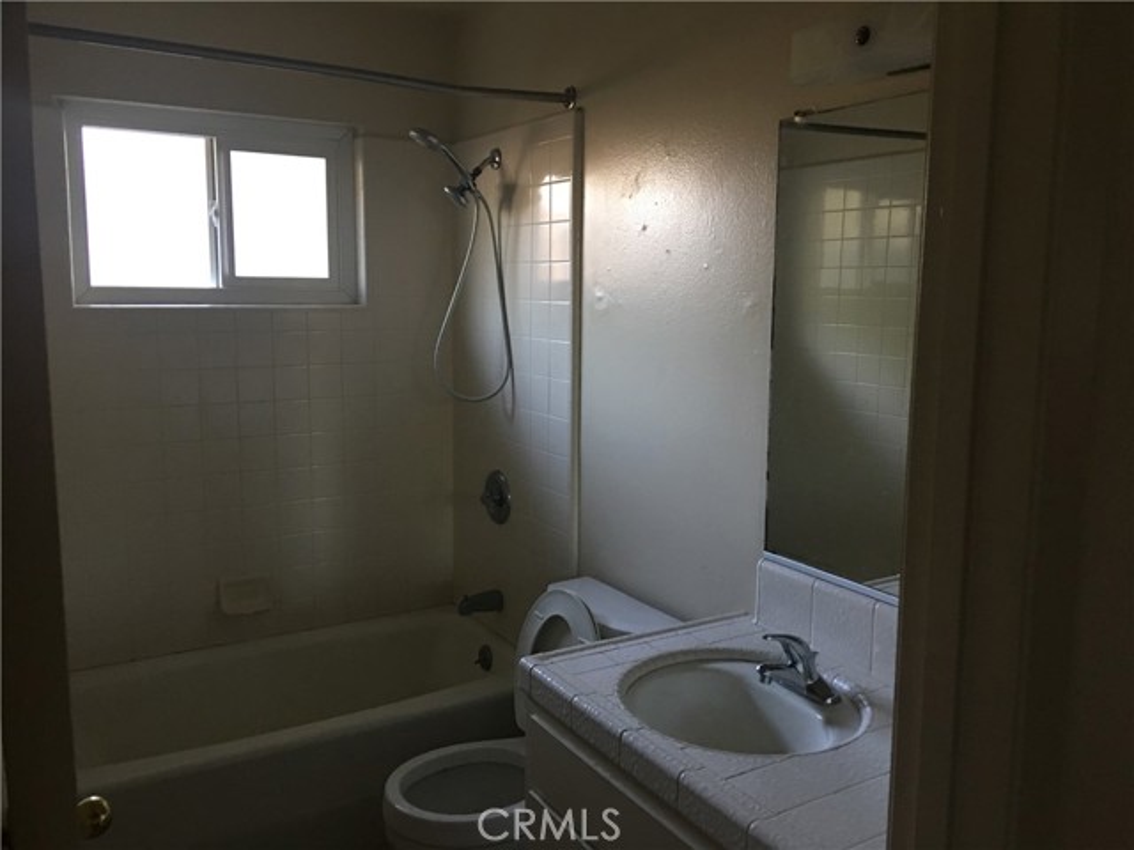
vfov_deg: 48.2
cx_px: 567
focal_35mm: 29
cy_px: 425
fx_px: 950
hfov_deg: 61.7
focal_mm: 4.15
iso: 64
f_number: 2.2
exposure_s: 1/15
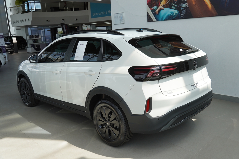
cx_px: 122
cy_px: 79
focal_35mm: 34
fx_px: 226
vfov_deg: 38.9
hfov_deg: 55.8
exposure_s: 1/320
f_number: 4.5
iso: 100
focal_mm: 22
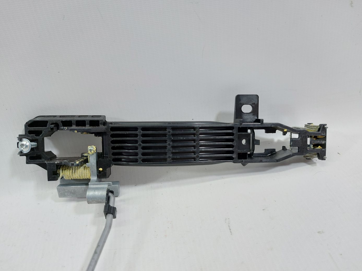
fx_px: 251
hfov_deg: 71.6
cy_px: 136
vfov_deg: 56.8
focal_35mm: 24
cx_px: 181
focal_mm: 5.23
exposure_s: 1/50
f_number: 1.8
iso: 100
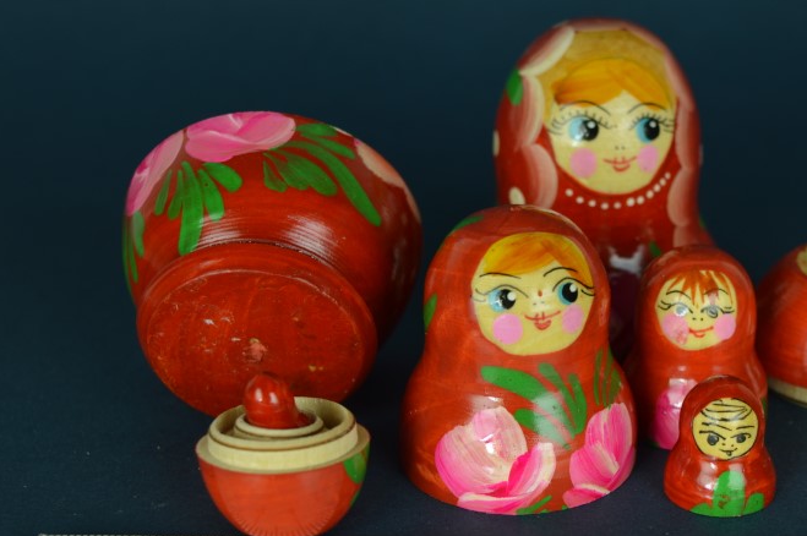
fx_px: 1605
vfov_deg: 19.0
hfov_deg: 28.1
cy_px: 299
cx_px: 506
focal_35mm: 72
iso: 100
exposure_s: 1/100
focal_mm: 35
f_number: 6.3
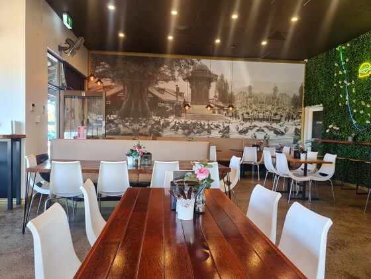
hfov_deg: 69.4
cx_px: 186
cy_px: 140
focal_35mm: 25
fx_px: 268
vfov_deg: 54.9
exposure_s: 1/100
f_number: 1.8
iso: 125
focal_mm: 7
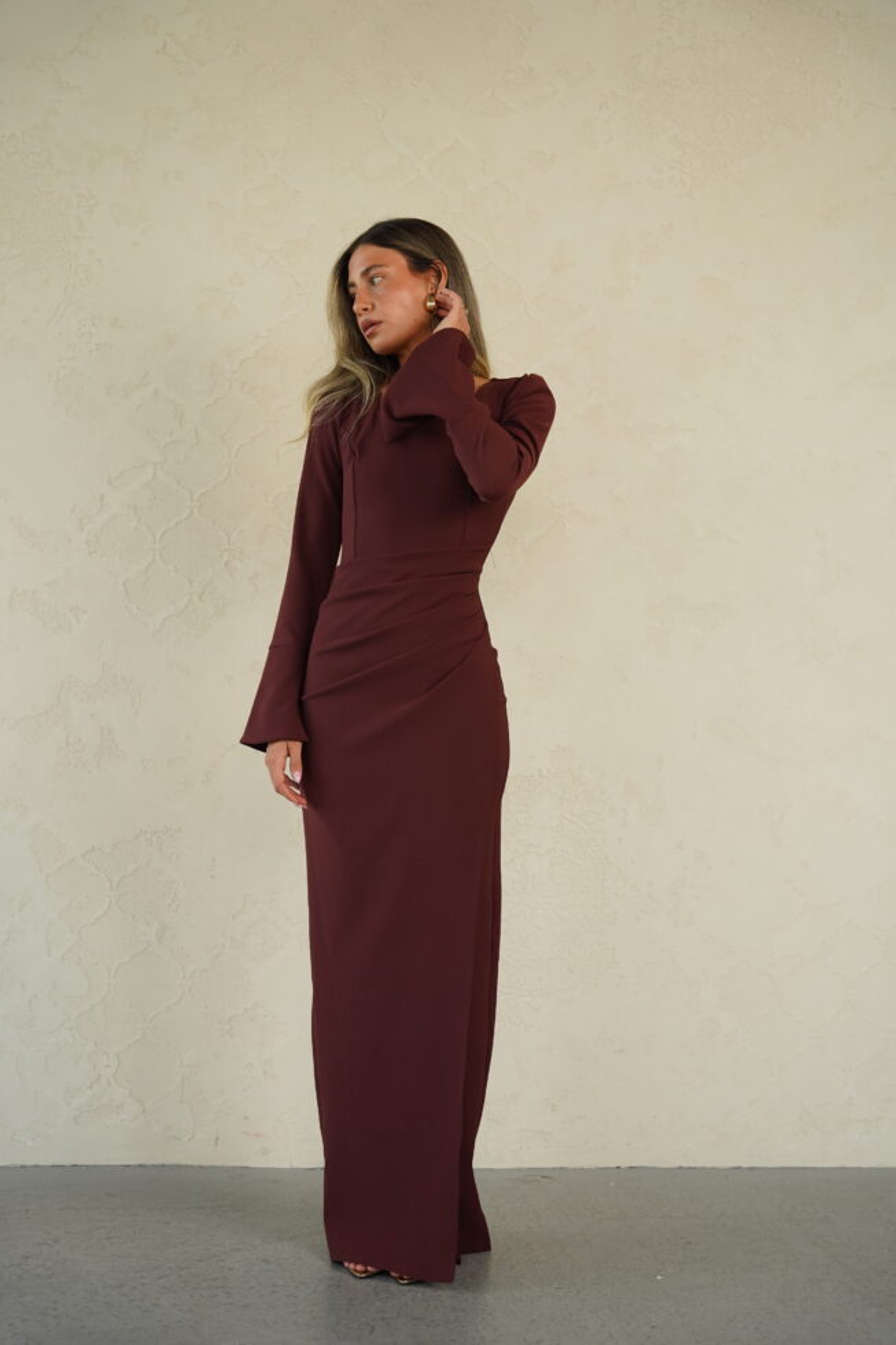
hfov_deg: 29.7
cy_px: 672
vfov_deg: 43.4
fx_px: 1692
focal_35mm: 45
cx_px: 448
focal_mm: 45.3
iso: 640
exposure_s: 1/320
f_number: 3.5
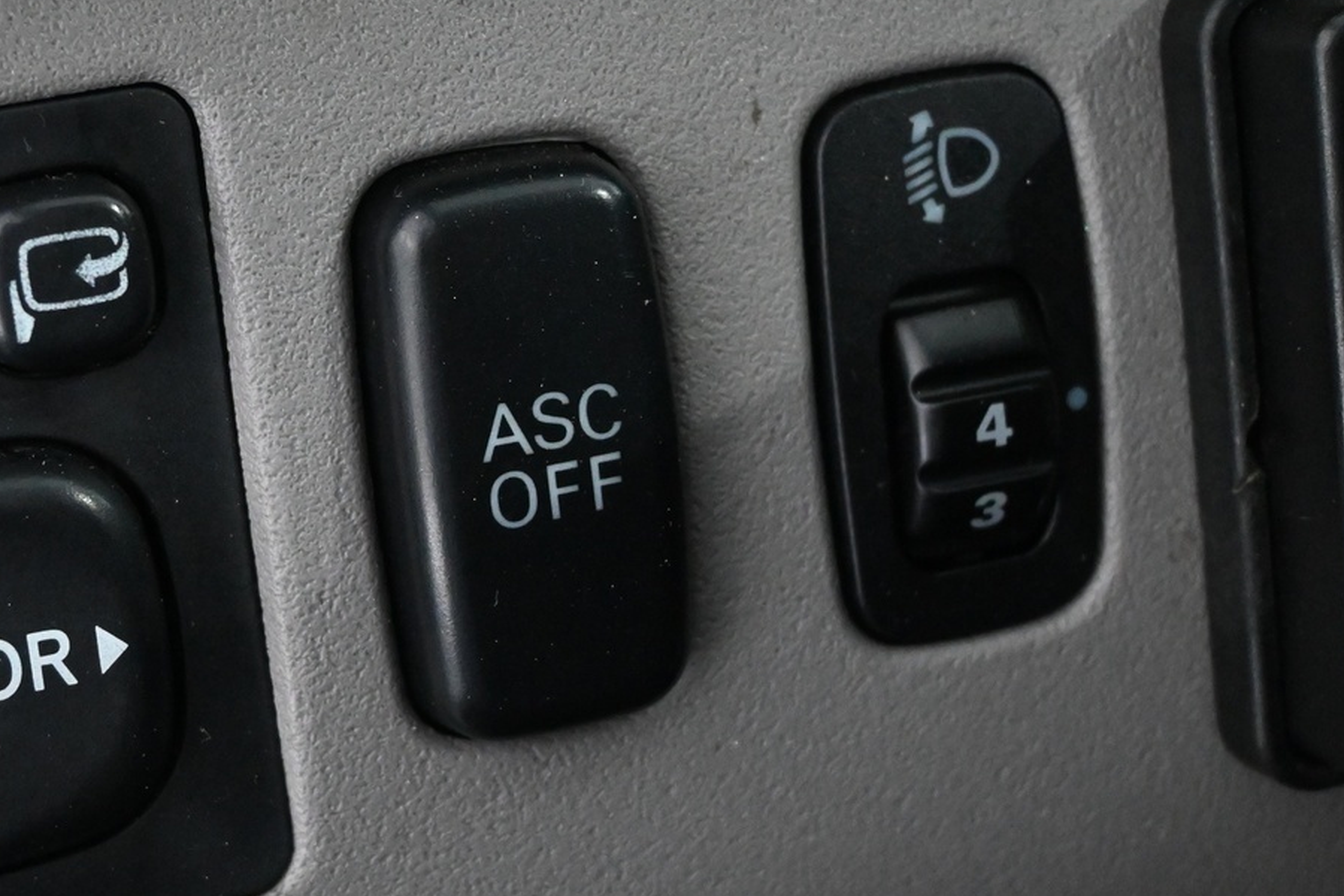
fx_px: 3024
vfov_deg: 16.9
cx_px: 297
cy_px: 408
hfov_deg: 24.7
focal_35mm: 81
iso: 4500
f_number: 4.8
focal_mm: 30
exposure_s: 1/50
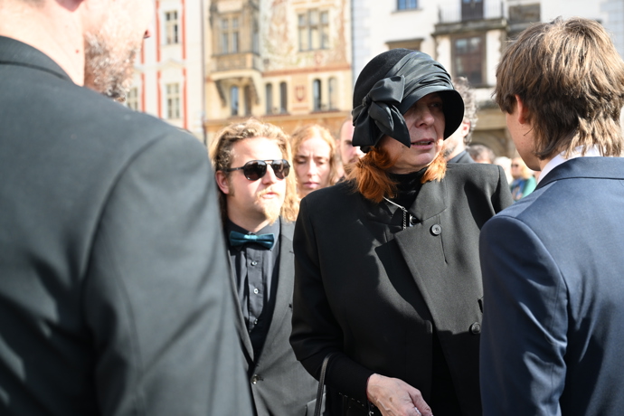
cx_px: 312
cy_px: 208
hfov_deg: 46.4
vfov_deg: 31.9
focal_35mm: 42
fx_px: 728
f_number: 4.5
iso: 500
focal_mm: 42
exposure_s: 1/800
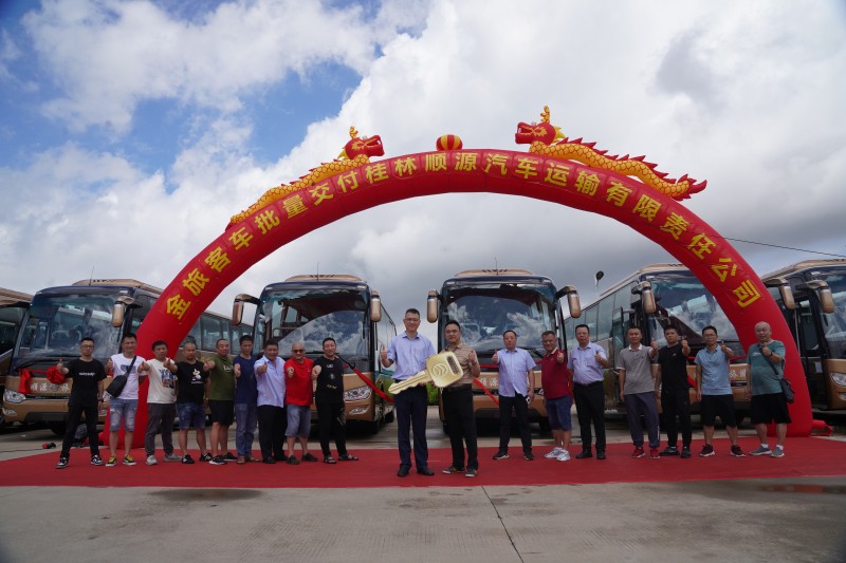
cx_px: 423
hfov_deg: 73.8
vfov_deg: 53.1
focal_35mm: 24
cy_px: 282
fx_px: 564
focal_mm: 24
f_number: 10
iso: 320
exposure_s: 1/800
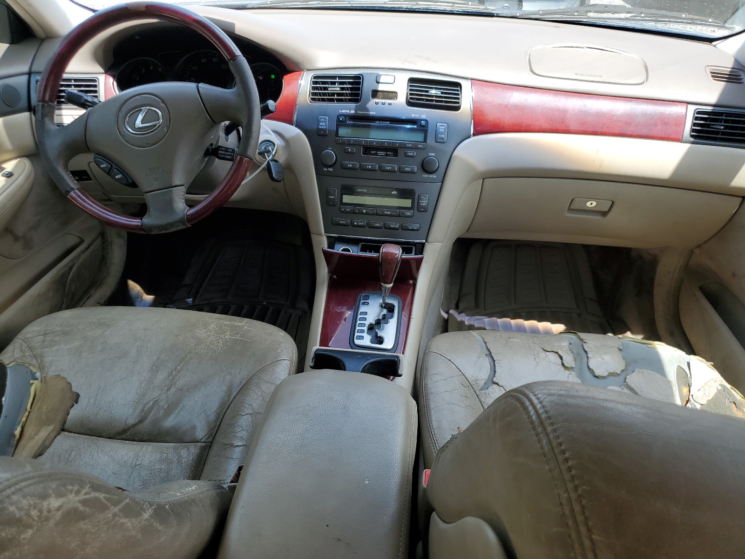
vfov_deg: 53.1
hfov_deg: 67.3
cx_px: 372
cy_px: 280
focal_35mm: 26
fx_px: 560
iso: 50
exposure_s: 1/526
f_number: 1.5
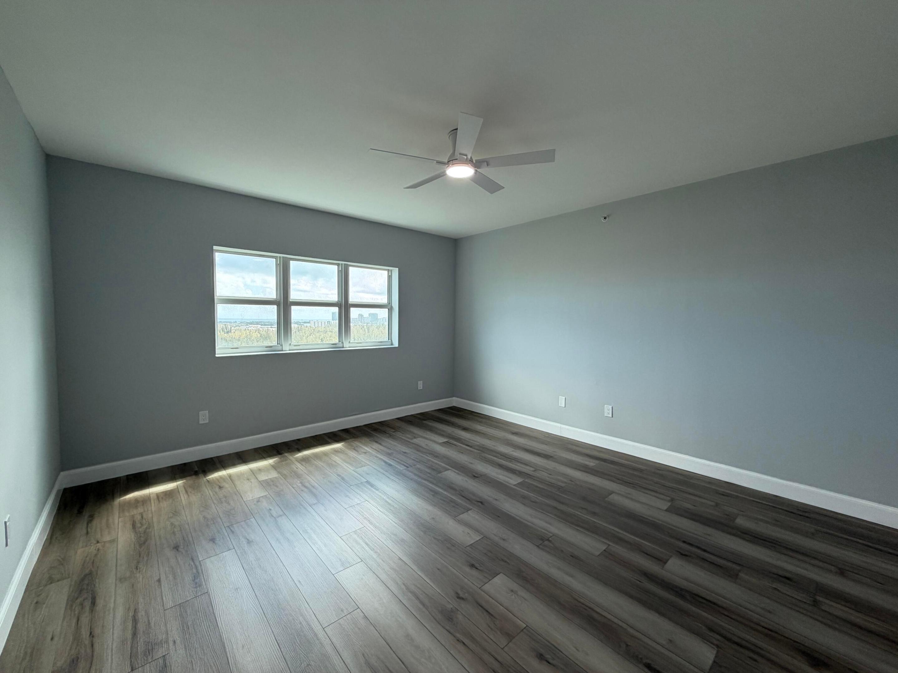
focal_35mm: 14
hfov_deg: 102.1
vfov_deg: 85.7
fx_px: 363
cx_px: 449
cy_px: 336
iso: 100
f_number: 2.2
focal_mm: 2.22
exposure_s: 1/121
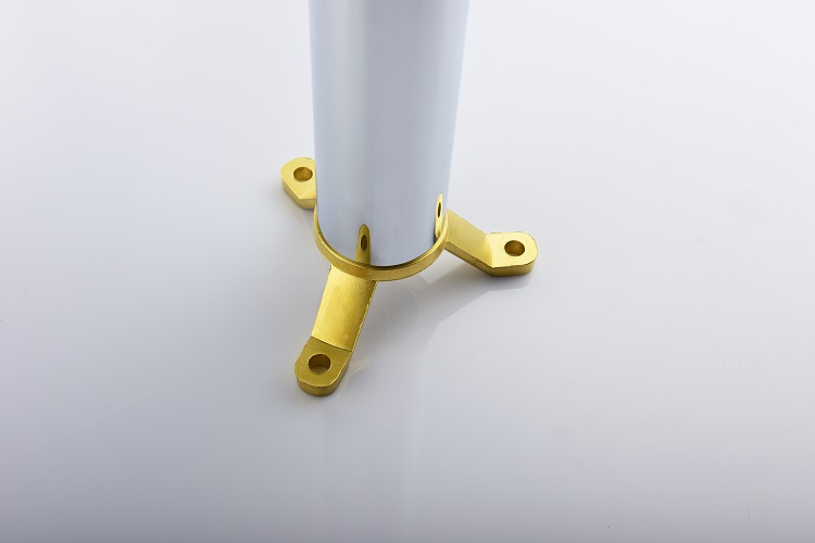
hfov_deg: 41.1
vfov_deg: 28.1
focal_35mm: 48
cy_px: 272
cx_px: 408
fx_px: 1087
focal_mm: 48
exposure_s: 1/200
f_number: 10
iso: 64
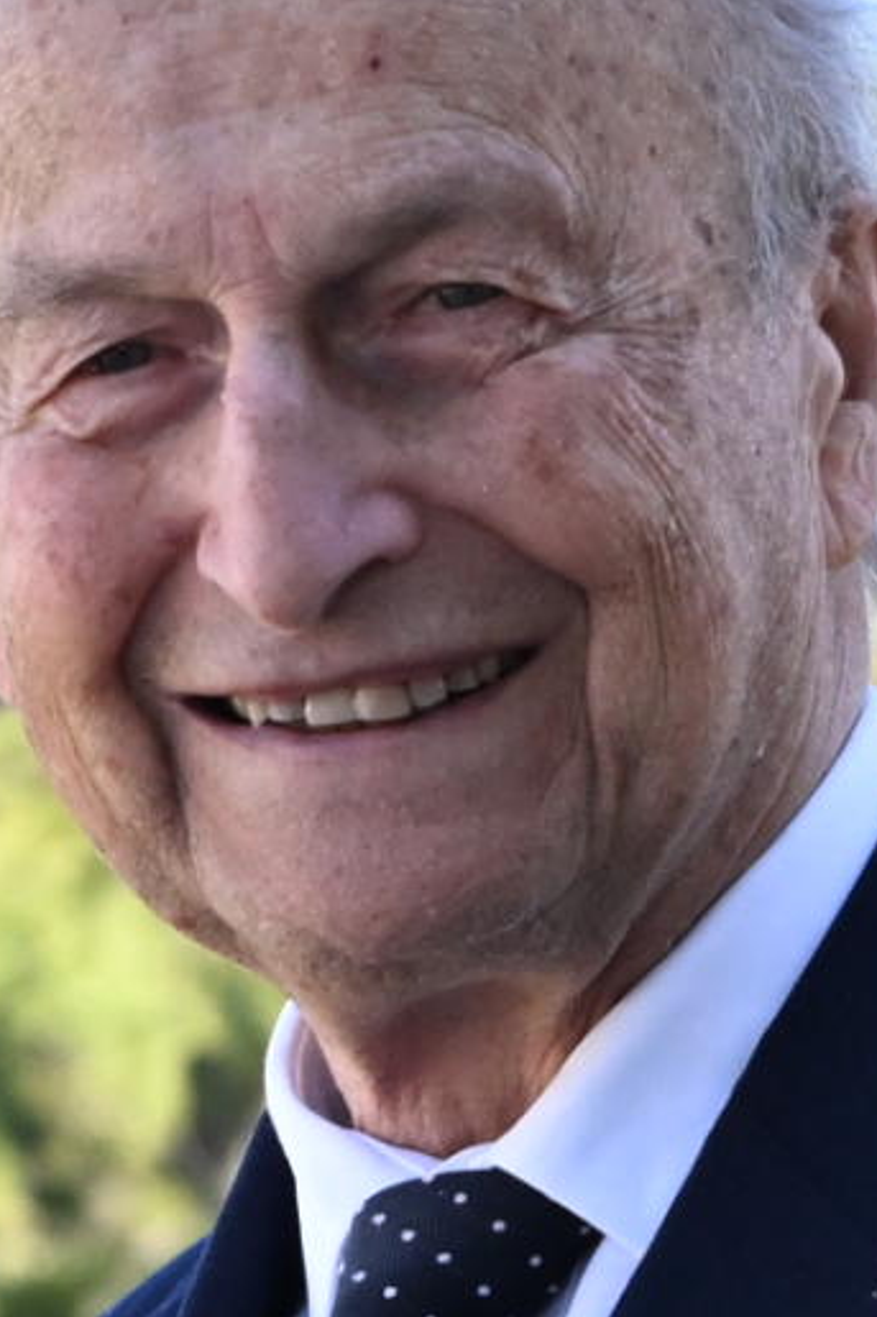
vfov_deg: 3.9
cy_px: 1995
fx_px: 19196
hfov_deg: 2.6
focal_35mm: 525
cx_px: 340
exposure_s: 1/400
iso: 640
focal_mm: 88
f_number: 8
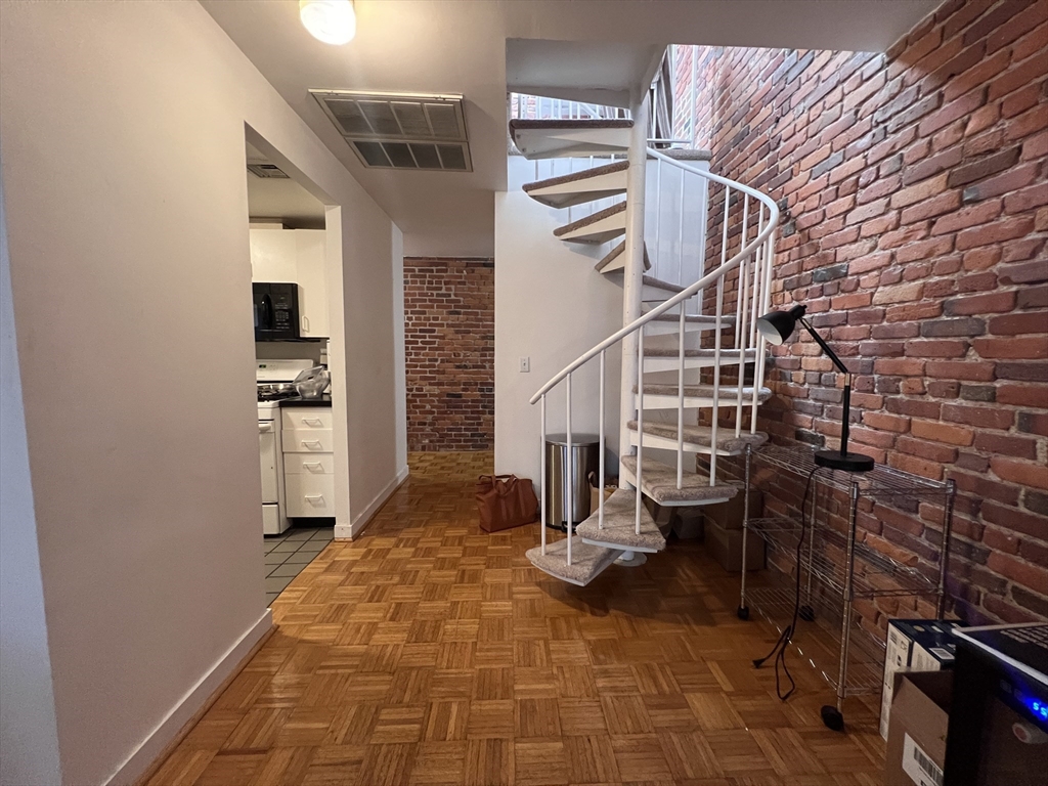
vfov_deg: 89.9
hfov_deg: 106.2
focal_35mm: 13
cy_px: 393
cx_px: 524
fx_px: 394
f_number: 1.8
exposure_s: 1/60
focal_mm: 1.57
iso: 640
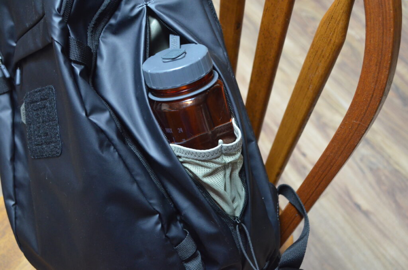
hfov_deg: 41.2
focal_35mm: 48
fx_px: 543
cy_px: 135
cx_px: 204
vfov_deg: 27.9
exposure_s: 1/30
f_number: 4.8
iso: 2800
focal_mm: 32
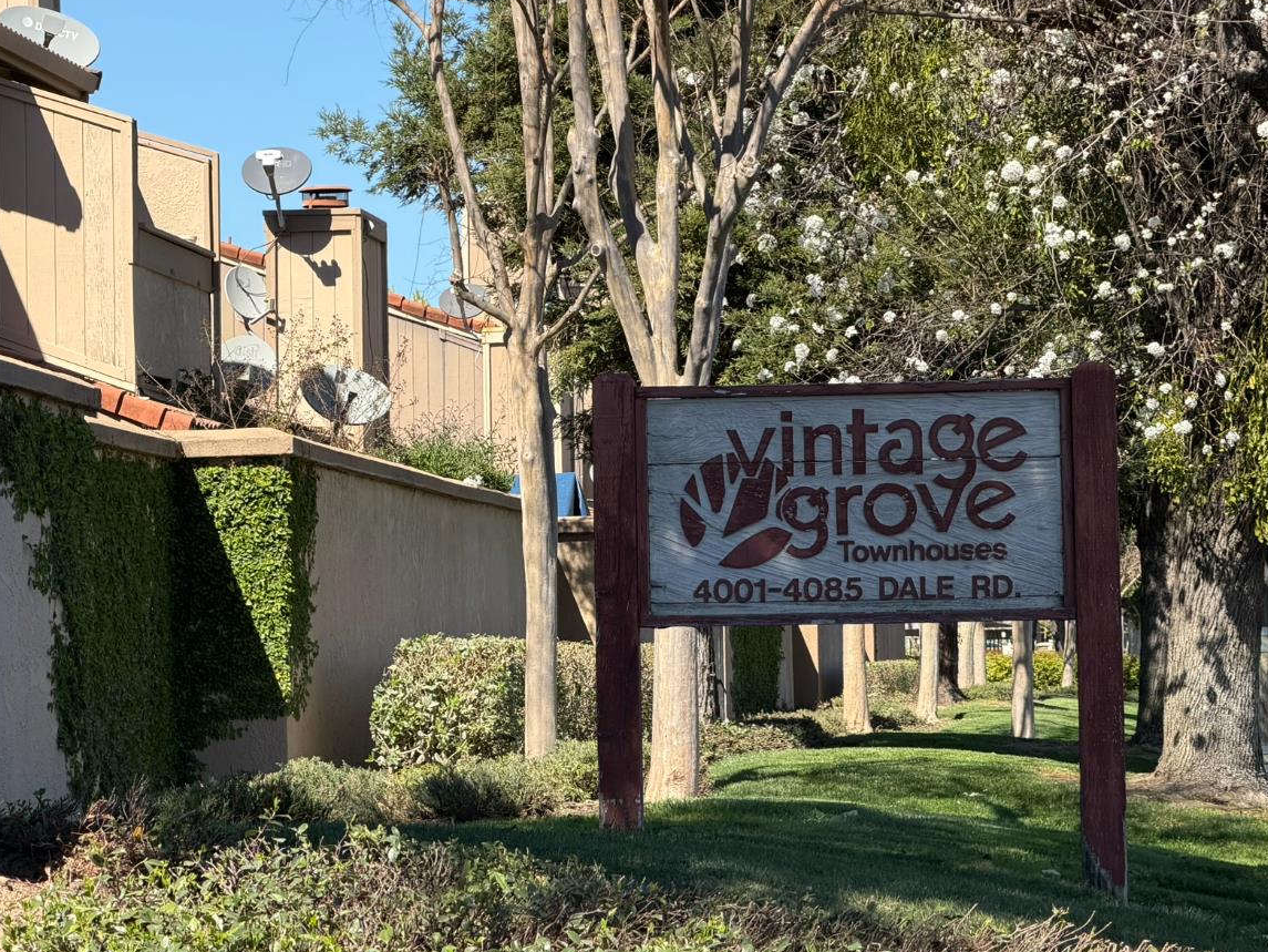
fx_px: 4799
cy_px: 421
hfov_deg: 15.0
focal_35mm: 131
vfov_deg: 11.3
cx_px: 561
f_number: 2.8
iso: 50
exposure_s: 1/638
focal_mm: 16.89
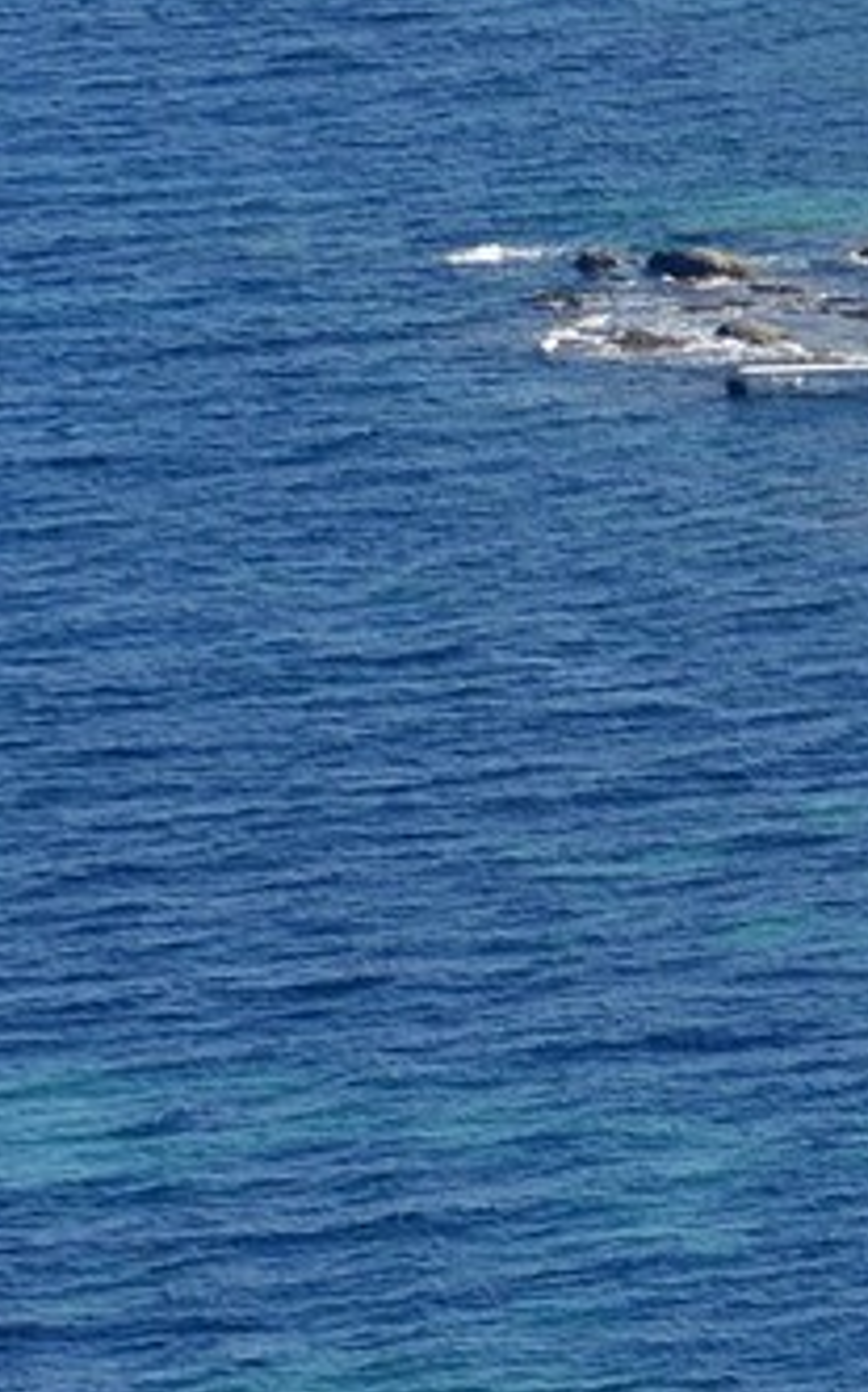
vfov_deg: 2.6
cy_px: 293
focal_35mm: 810
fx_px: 30711
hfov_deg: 1.6
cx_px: 3283
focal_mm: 165
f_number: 10
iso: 800
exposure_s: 1/1250
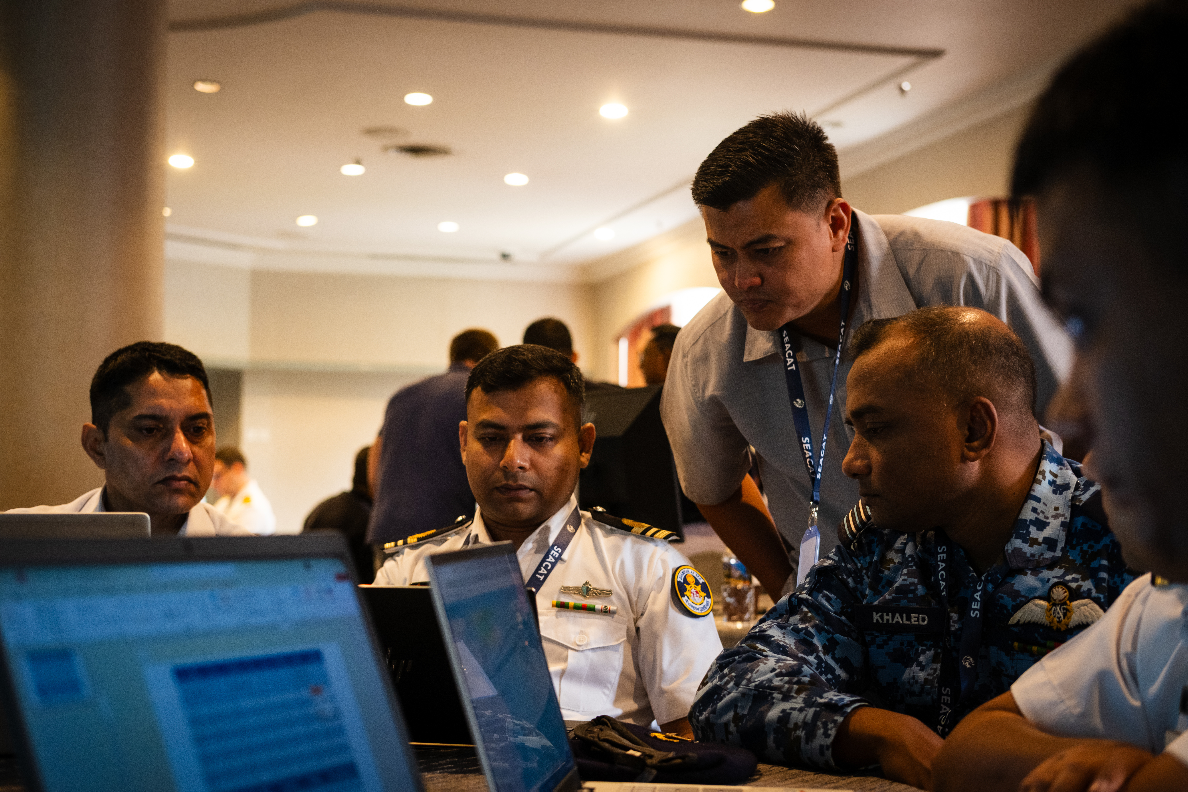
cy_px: 396
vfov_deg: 25.5
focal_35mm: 53
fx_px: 1749
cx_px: 594
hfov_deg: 37.5
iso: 1000
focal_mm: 35
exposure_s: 1/60
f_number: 2.8
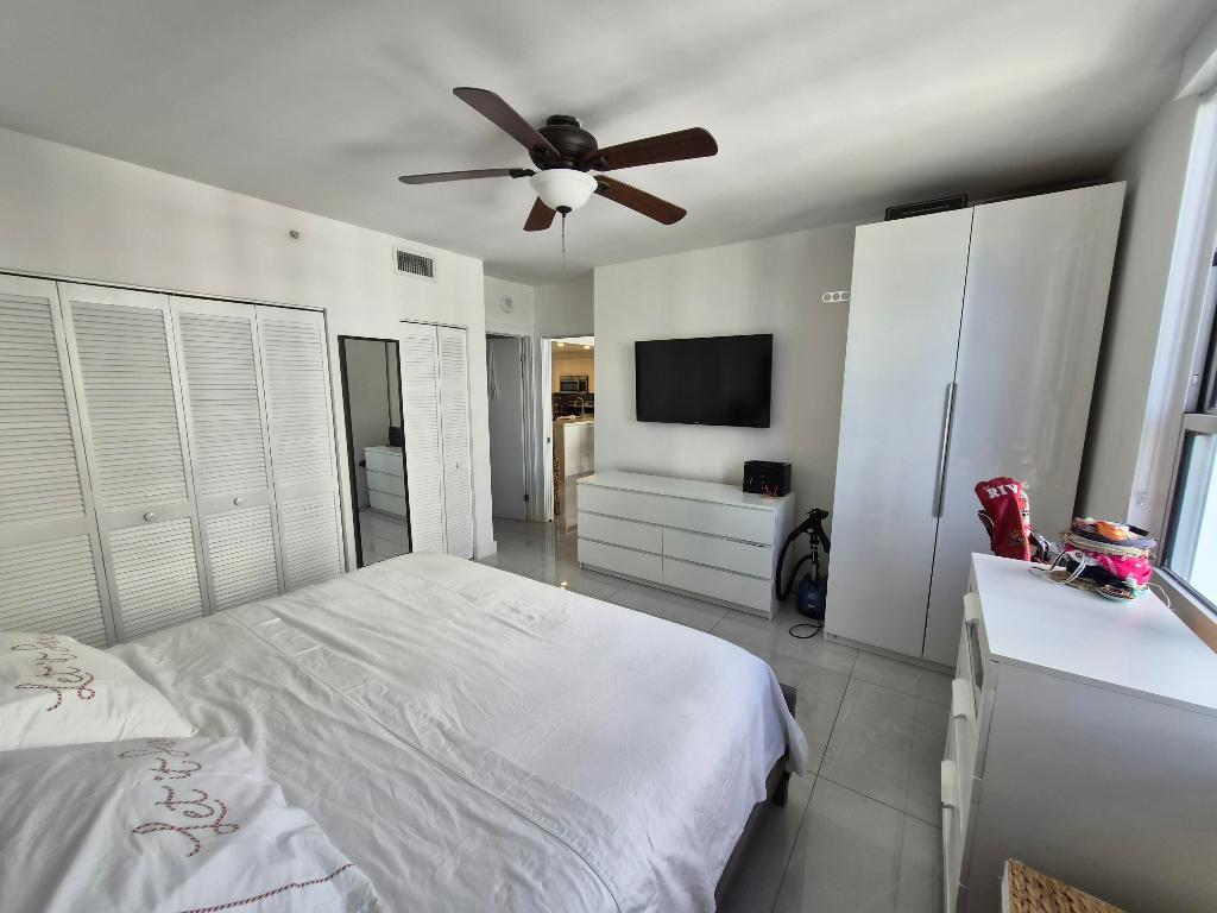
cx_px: 608
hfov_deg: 106.2
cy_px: 456
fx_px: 457
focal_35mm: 13
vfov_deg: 89.9
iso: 50
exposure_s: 1/100
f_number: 2.2
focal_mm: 1.7
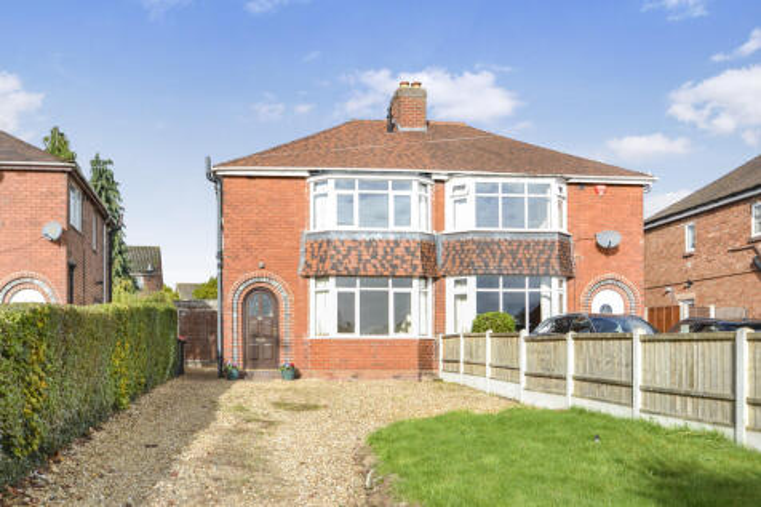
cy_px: 254
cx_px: 380
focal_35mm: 32
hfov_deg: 59.5
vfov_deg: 41.7
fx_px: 666
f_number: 7.1
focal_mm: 21
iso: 100
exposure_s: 1/200
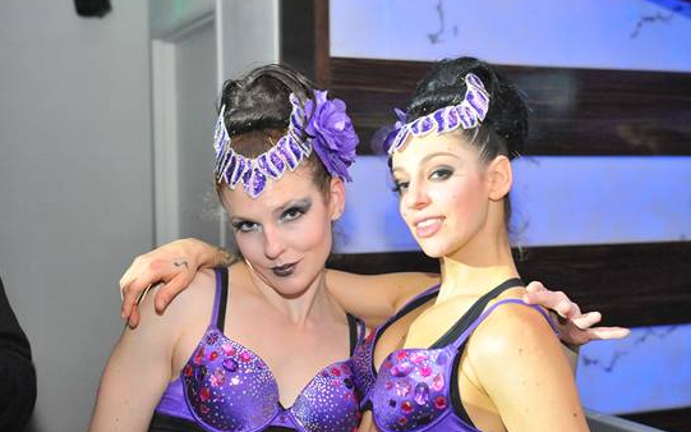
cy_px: 221
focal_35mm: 57
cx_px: 349
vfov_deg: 22.7
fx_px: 1073
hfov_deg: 35.7
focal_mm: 55
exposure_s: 1/100
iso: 6400
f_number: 5.6
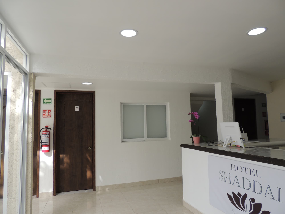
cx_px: 142
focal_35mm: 24
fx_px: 198
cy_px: 107
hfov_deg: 71.6
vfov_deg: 56.8
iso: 100
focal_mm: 4.3
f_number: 3
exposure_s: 1/250
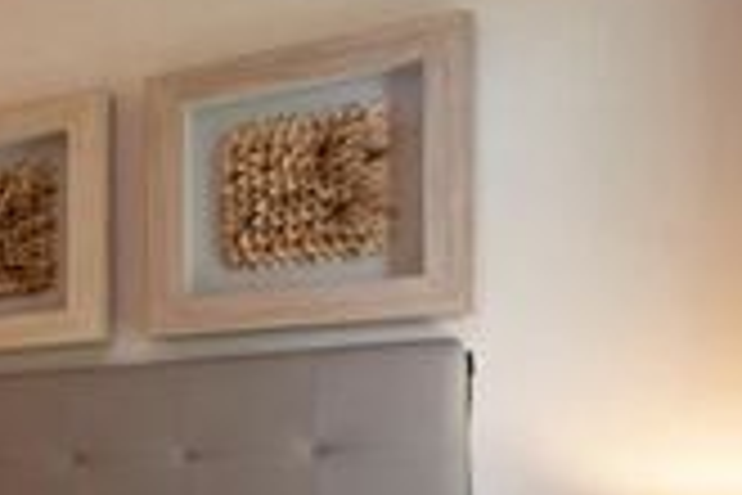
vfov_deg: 21.9
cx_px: -551
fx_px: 1237
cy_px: 486
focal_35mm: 60
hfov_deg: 22.3
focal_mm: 14
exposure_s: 1/6
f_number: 10
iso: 500
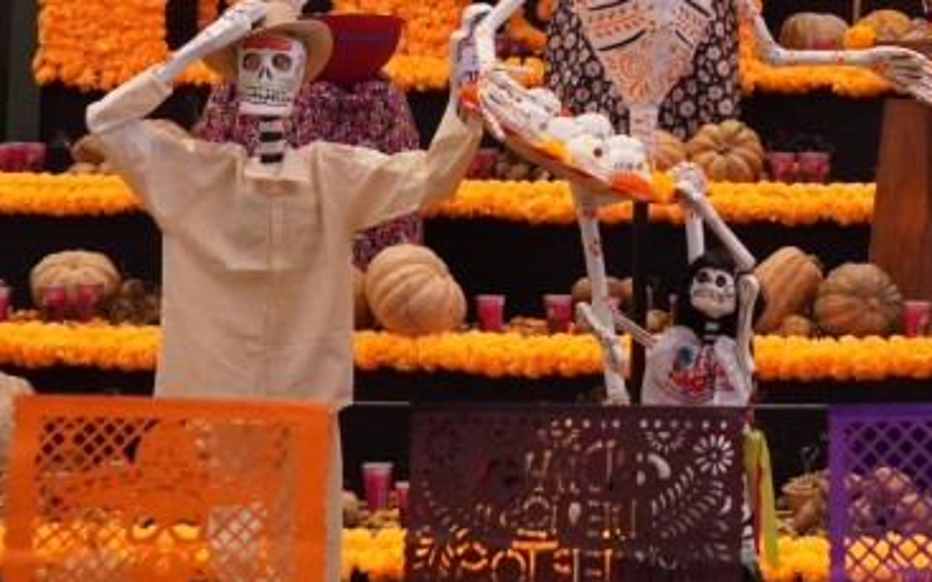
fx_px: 2437
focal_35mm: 96
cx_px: 998
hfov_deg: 20.7
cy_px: -81
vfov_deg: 13.3
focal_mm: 24
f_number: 4
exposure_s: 1/400
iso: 3200
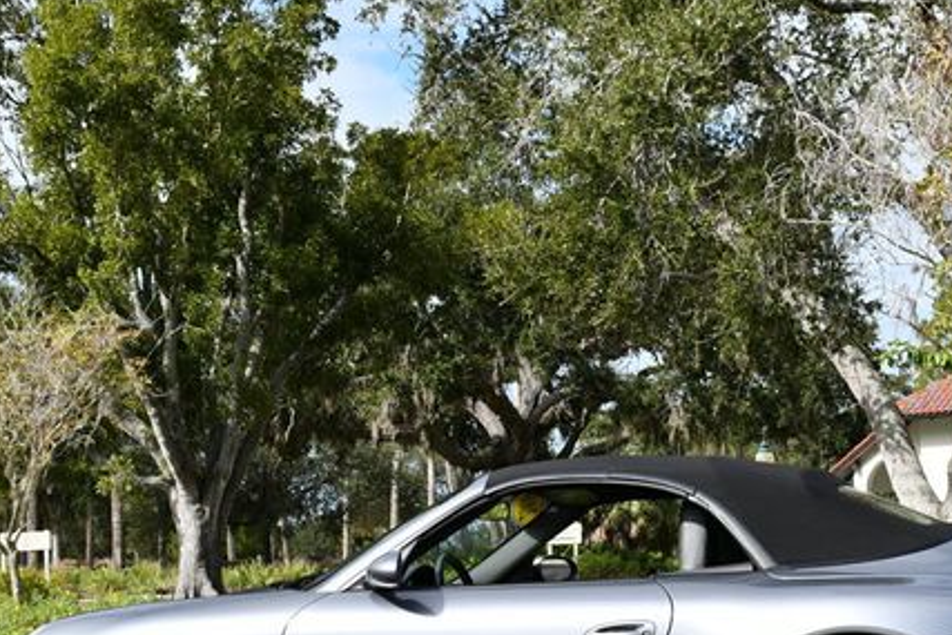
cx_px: 586
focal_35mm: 75
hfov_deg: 26.9
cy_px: 457
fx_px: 1984
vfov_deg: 18.1
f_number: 8
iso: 100
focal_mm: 25
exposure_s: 1/250
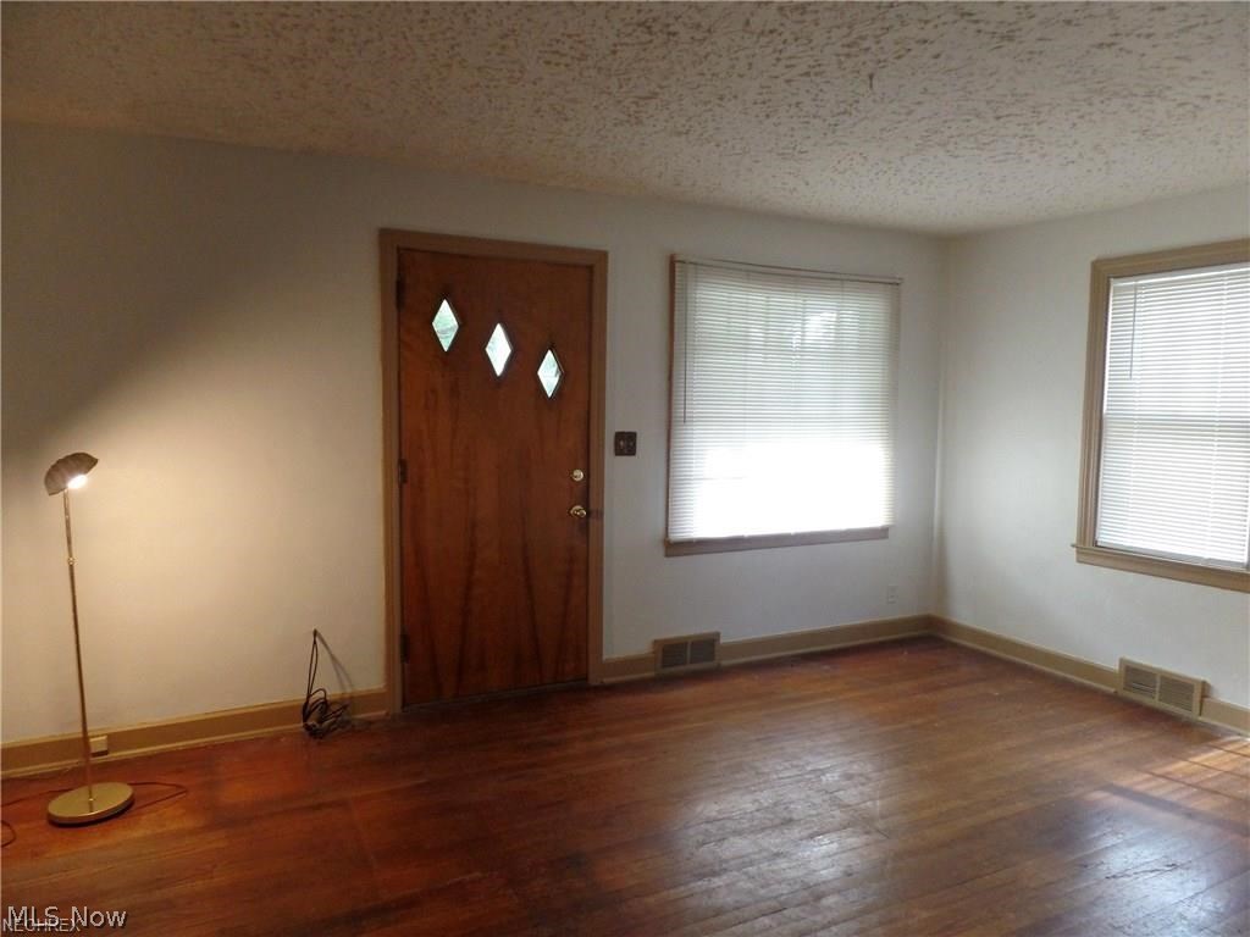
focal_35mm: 23
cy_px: 468
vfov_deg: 58.9
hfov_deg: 73.9
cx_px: 625
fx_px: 831
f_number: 2.8
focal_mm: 4.1
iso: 240
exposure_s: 1/30
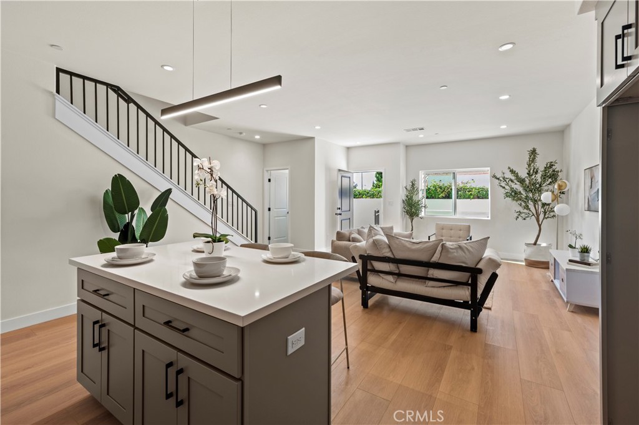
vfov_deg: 77.2
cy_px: 212
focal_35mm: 15
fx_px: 266
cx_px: 320
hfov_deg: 100.4
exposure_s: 1/6
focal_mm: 15
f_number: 10
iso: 640
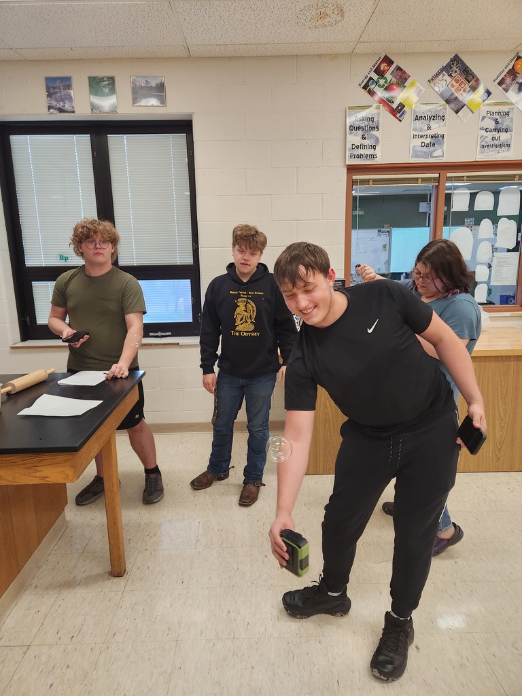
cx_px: 261
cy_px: 348
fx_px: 462
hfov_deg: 58.9
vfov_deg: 73.9
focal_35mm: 23
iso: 320
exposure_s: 1/120
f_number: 1.8
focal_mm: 5.4
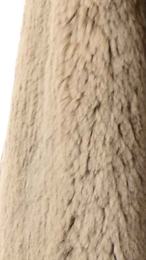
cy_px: 536
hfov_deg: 1.2
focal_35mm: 1025
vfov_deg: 2.1
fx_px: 7055
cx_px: 331
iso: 160
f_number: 7.1
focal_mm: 105
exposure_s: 1/80
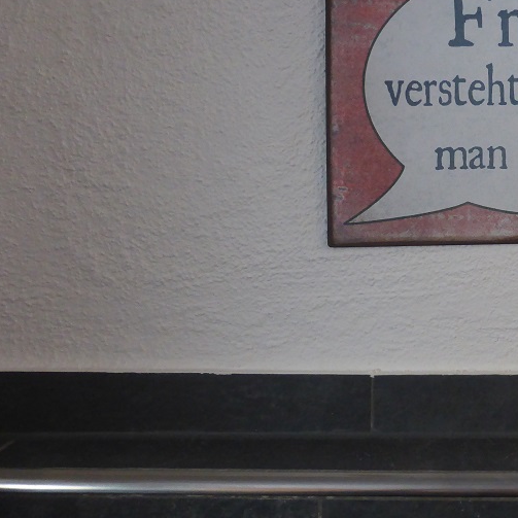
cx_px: 505
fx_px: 762
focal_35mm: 45
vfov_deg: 37.0
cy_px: 156
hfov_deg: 34.5
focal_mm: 4.3
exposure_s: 1/60
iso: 400
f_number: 3.3
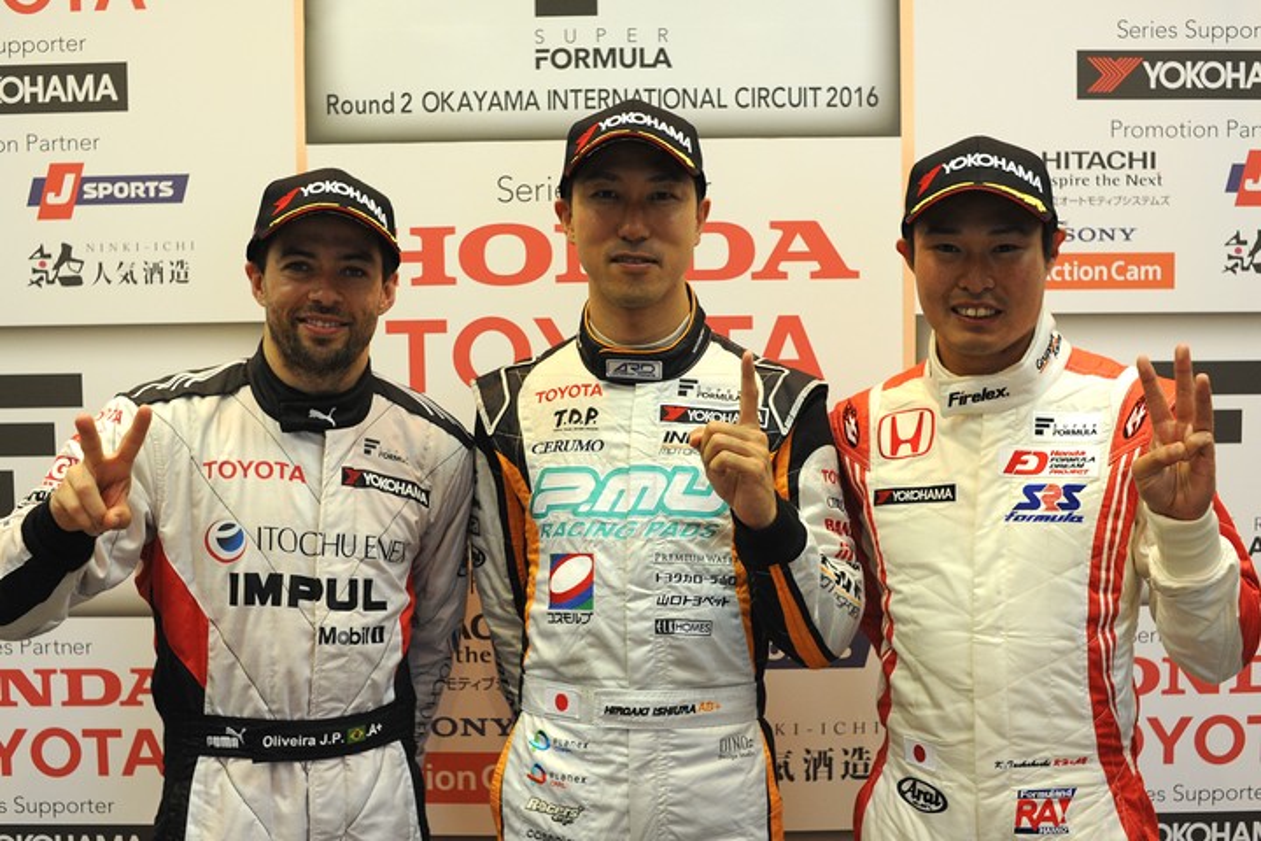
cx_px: 630
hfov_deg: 54.4
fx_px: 1226
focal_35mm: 35
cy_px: 420
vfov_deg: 37.9
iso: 1600
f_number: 4
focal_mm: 35
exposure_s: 1/125
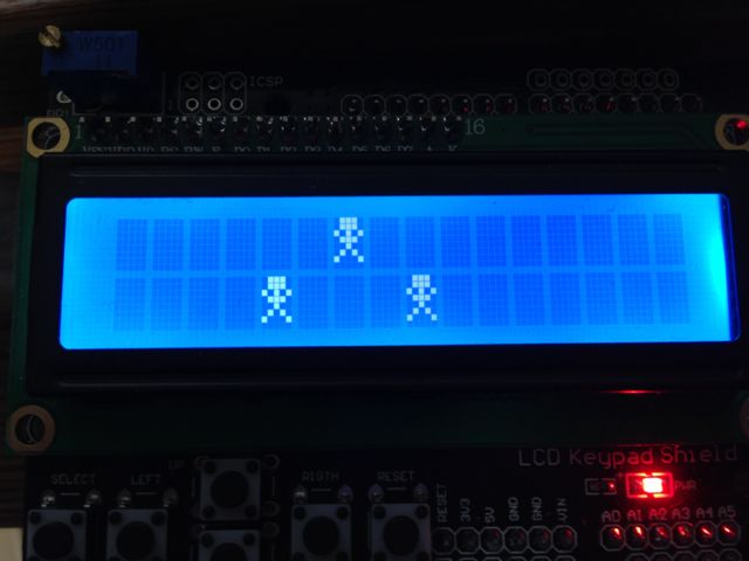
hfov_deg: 55.4
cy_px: 280
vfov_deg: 42.9
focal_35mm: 33
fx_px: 714
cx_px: 374
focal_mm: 4.12
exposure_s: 1/20
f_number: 2.4
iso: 80
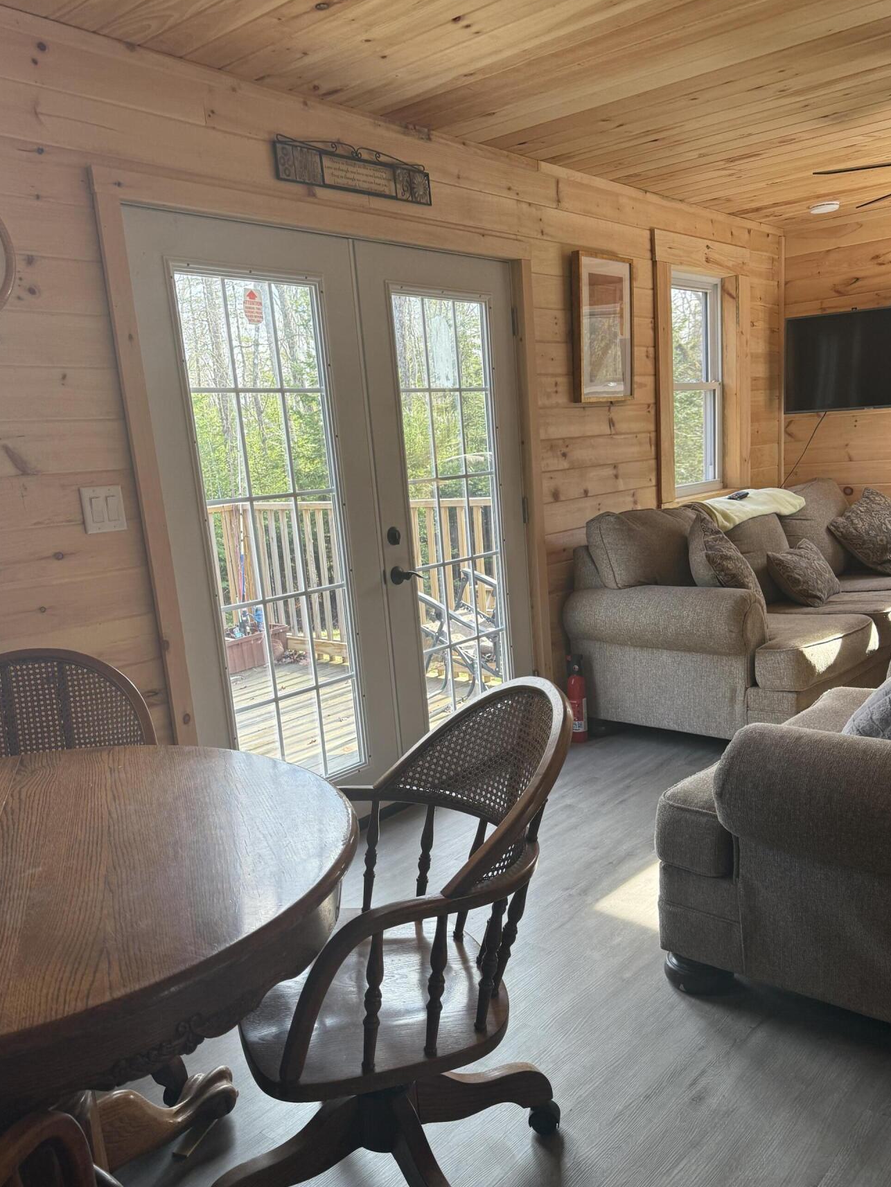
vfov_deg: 63.3
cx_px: 427
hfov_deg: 49.7
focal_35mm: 28
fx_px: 961
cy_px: 661
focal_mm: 6.76
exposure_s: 1/121
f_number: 1.78
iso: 100
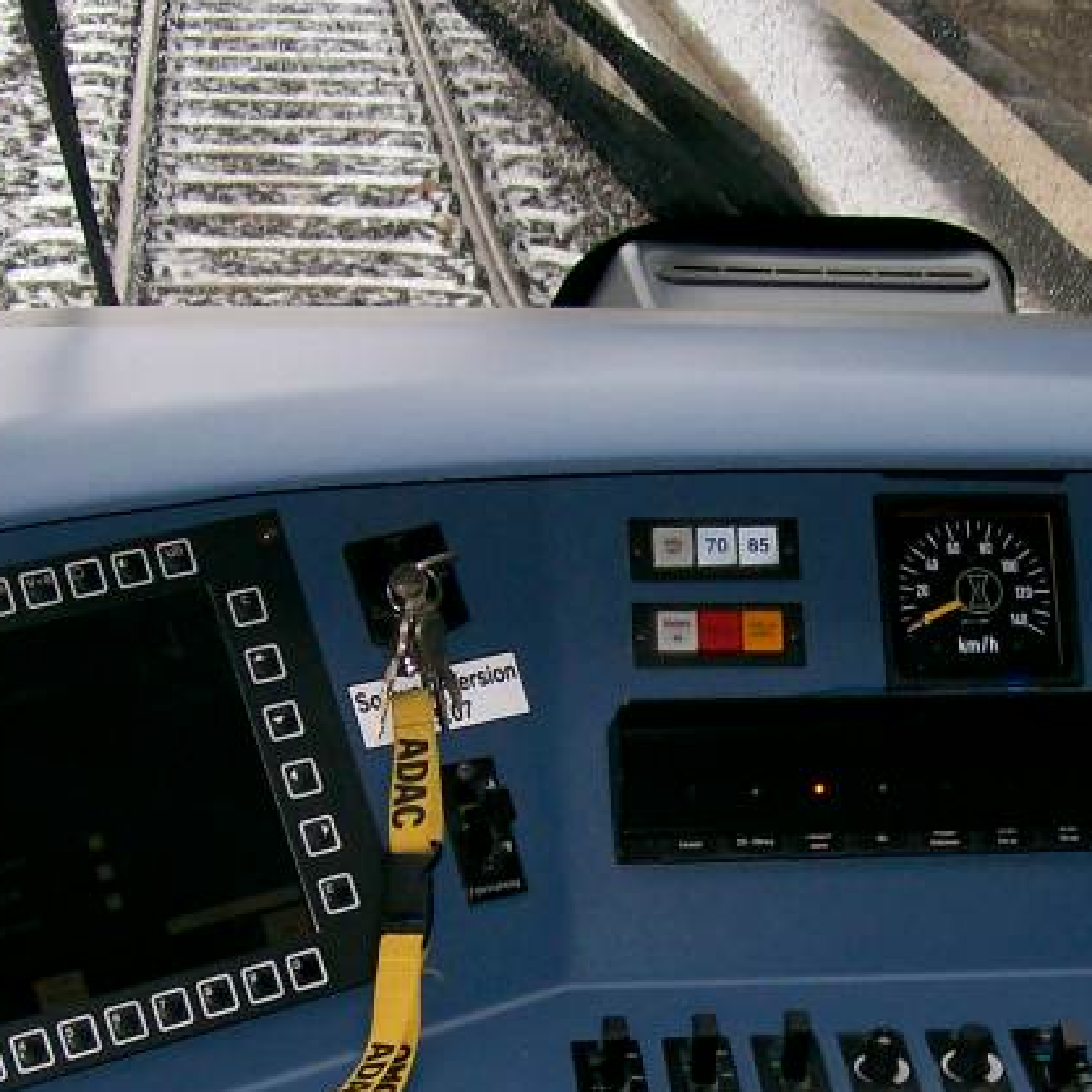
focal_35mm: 78
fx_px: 2784
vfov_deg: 21.9
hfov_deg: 22.1
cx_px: 716
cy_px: 852
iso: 80
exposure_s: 1/64
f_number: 2.7
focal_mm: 6
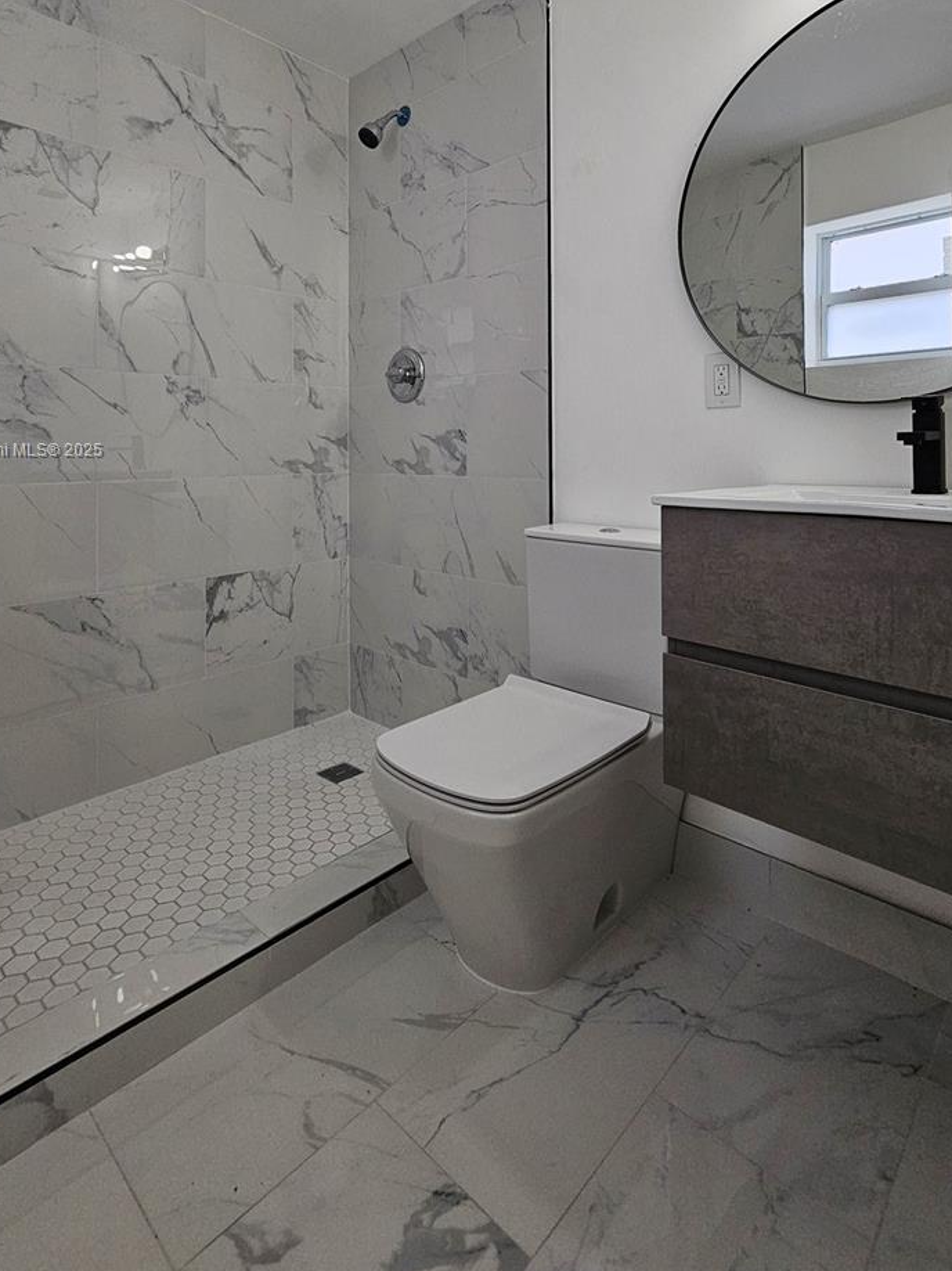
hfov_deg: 74.7
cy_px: 451
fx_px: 624
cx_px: 472
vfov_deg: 88.6
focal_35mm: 17
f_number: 2.2
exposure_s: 1/359
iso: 160
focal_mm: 2.2
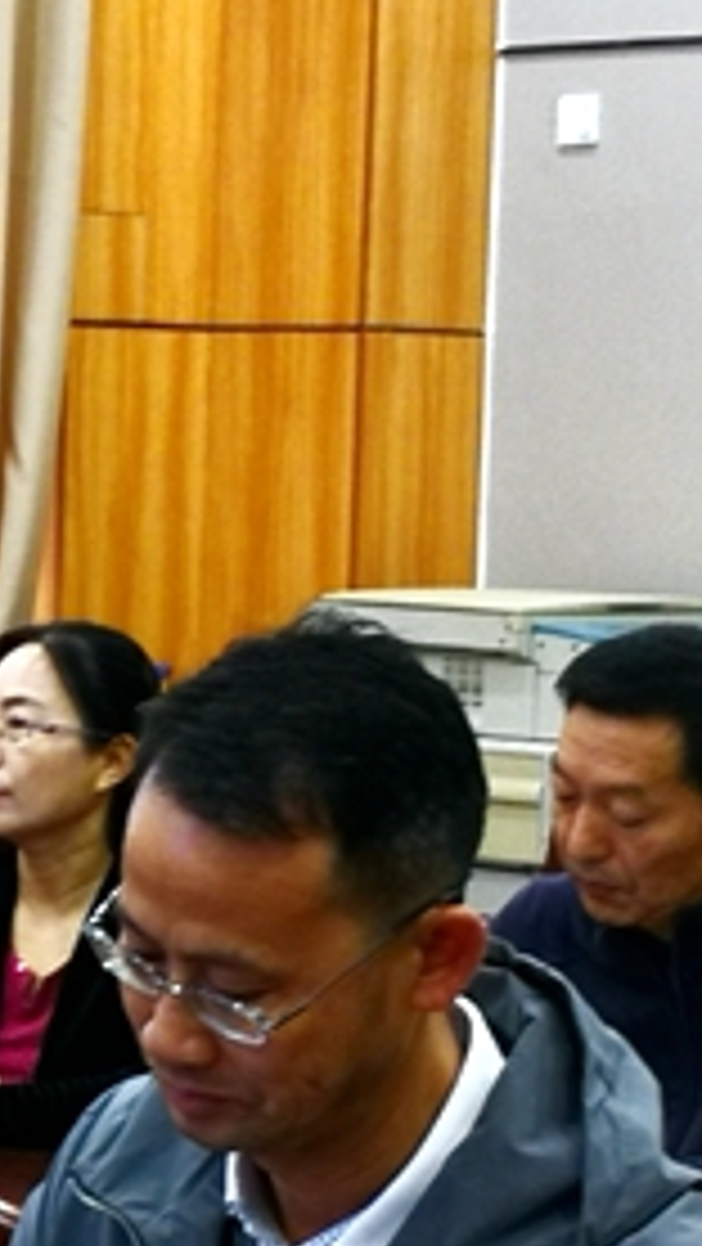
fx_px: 4529
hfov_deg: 8.6
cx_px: -405
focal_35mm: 137
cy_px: 774
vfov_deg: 15.7
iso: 160
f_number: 1.6
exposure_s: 1/33.3
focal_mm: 3.95
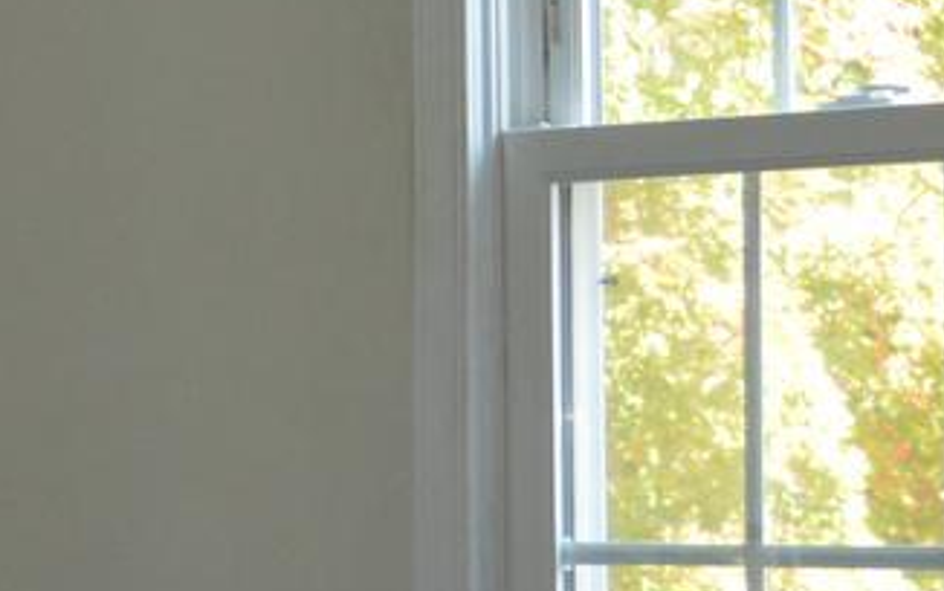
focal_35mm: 192
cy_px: 172
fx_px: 4941
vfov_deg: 6.8
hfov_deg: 10.4
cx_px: -608
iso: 400
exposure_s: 1/80
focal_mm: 20
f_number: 4
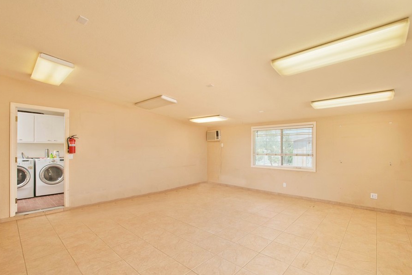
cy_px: 146
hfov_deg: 96.5
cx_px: 222
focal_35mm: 16
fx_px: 183
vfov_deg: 73.7
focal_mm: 14
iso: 1250
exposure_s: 1/1000
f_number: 6.3
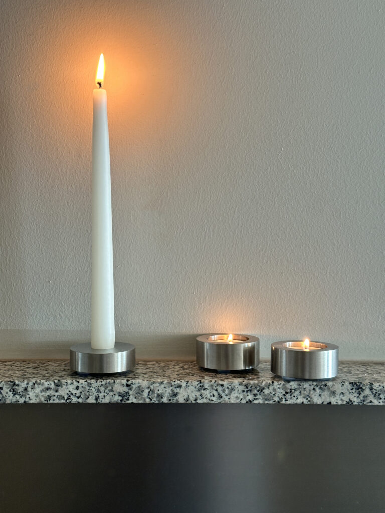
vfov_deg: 39.7
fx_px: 712
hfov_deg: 30.3
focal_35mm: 48
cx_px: 192
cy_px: 256
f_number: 1.78
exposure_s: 1/60
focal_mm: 6.86
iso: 200
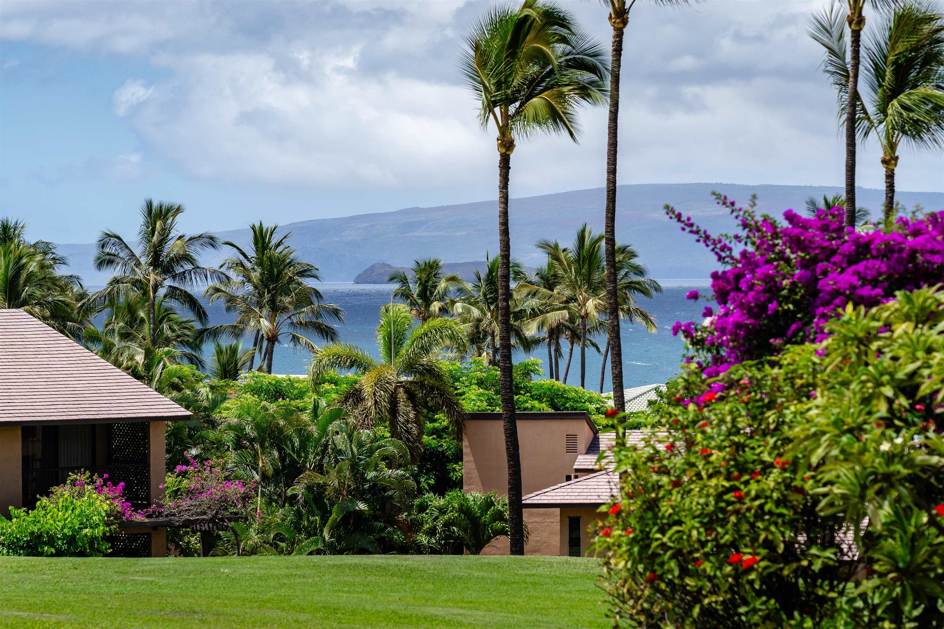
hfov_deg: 13.1
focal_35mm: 157
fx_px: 4117
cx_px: 472
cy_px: 314
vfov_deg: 8.7
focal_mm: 105
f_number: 5.6
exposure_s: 1/800
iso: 100
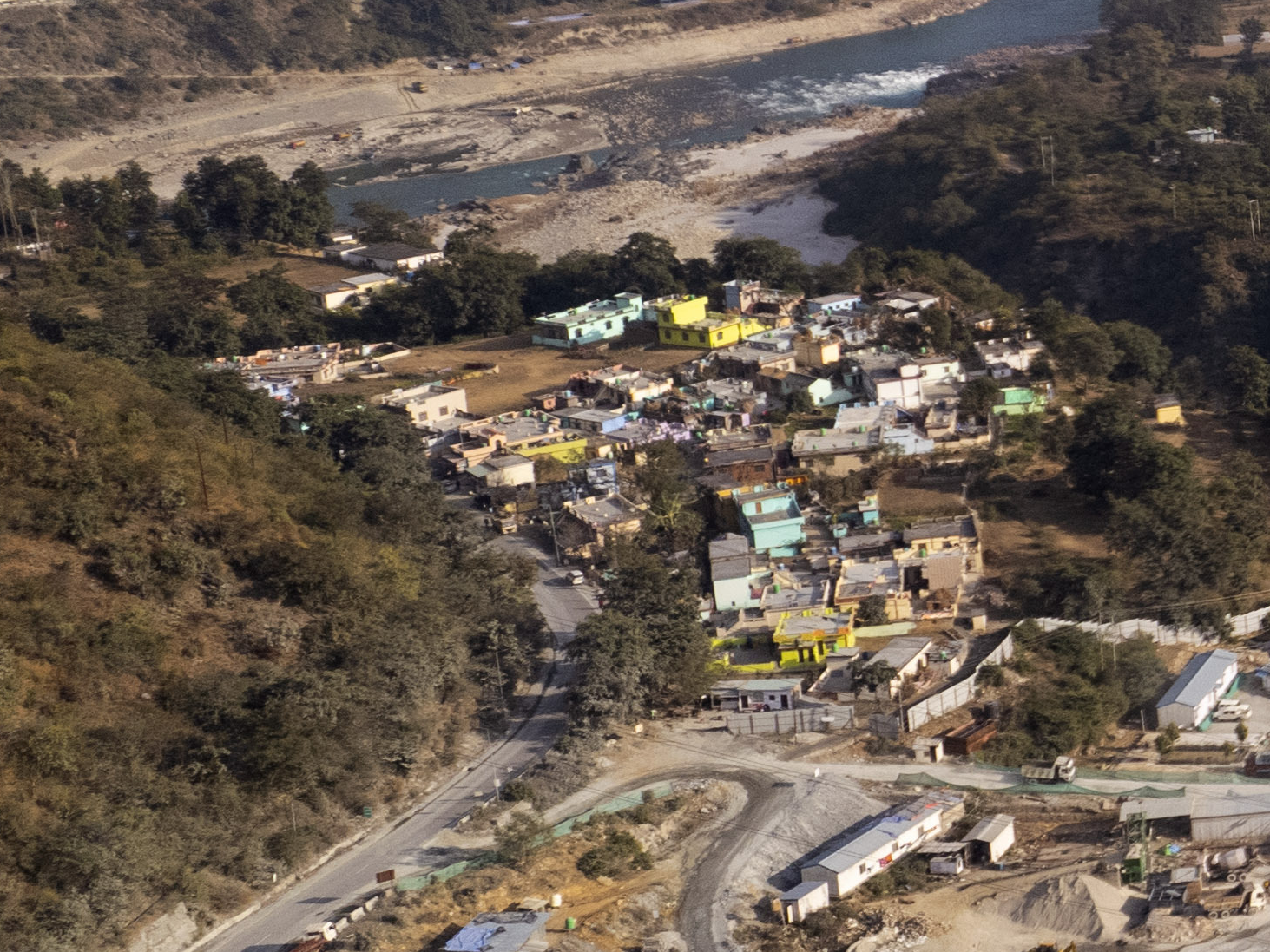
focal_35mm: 79
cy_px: 202
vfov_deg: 18.5
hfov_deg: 19.2
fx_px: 2898
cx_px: 2234
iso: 100
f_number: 2.8
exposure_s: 1/2500
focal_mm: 8.38
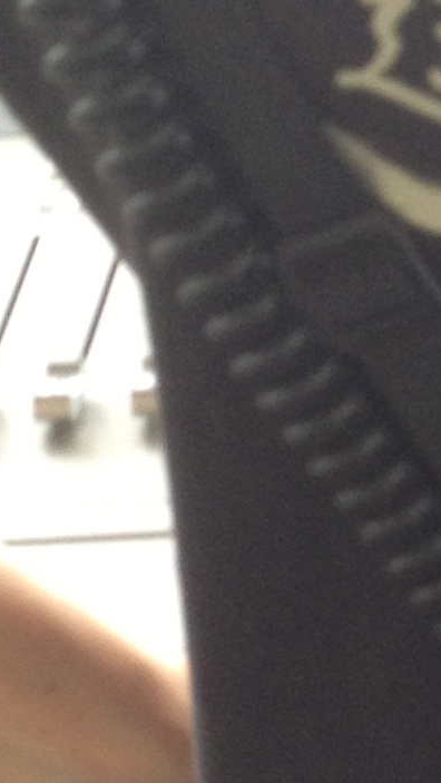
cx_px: 839
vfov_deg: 12.1
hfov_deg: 6.7
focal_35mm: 177
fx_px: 3676
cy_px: 205
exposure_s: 1/30
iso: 50
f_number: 2.4
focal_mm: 4.28
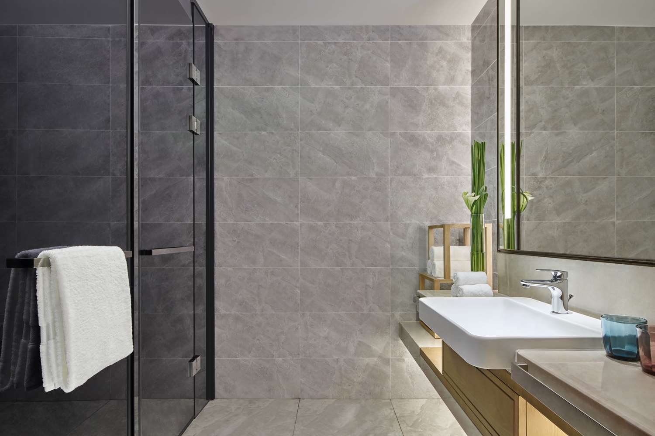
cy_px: 218
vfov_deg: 64.6
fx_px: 346
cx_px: 328
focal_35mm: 19
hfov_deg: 86.9
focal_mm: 19
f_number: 11
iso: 100
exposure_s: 1
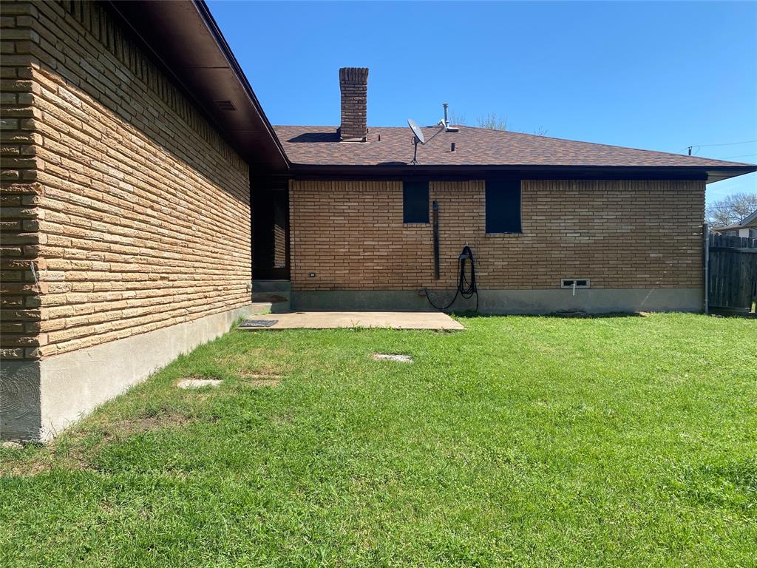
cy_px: 284
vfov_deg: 53.1
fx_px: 569
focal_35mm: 26
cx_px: 378
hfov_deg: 67.3
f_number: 1.8
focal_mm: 4.25
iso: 32
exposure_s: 1/2315
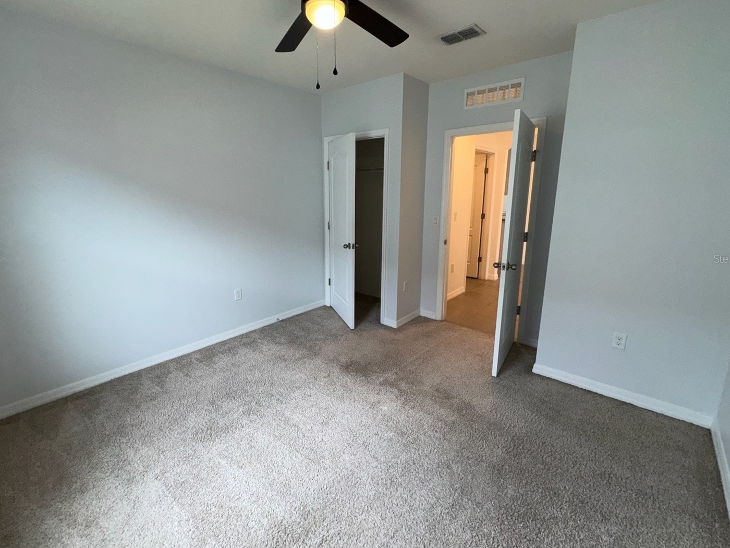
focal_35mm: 16
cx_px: 346
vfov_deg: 78.0
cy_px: 258
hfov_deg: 94.4
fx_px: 337
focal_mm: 2.22
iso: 100
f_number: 2.2
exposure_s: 1/120
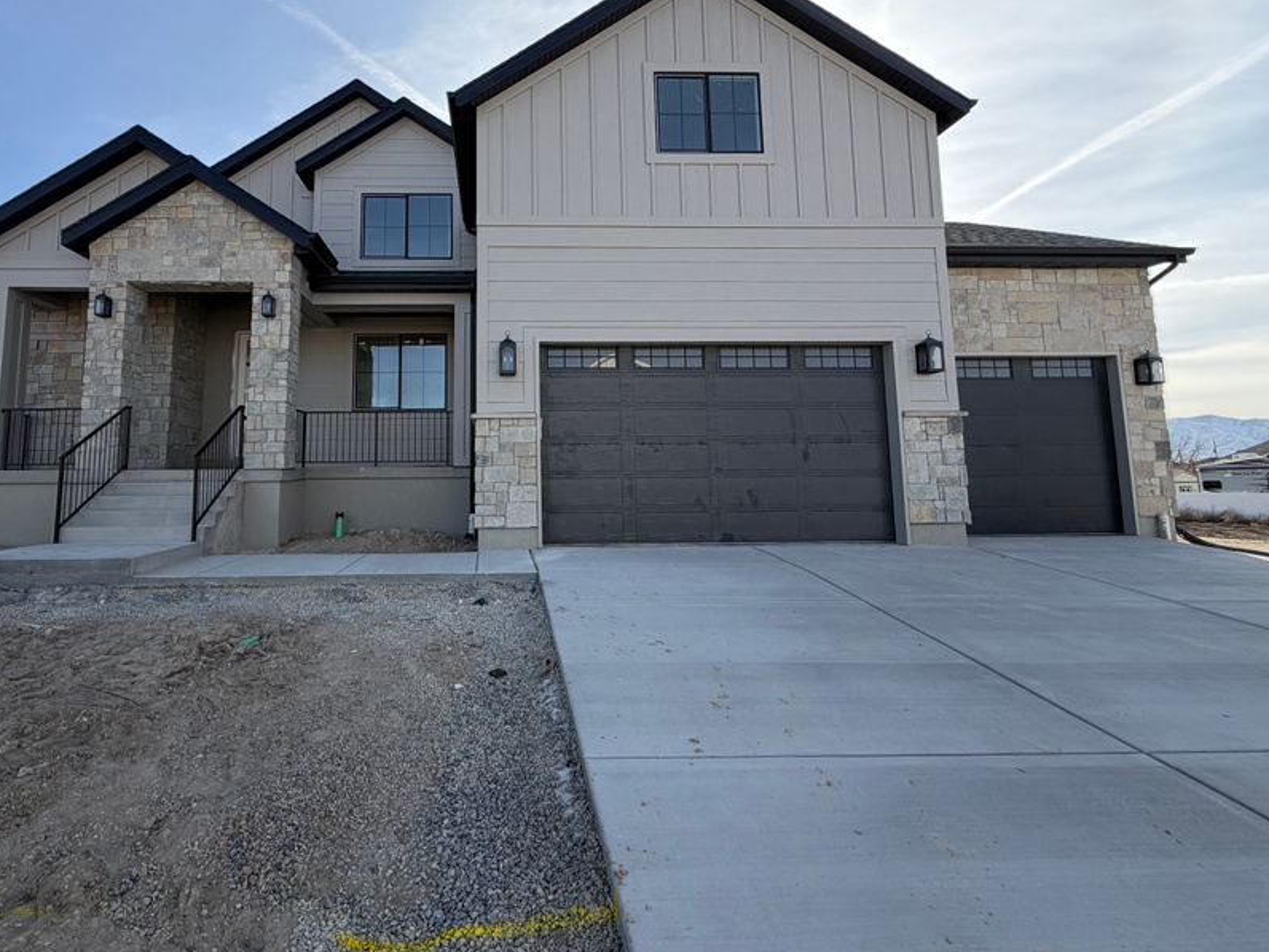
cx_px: 528
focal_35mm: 18
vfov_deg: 71.2
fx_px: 660
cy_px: 403
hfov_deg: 87.0
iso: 32
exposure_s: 1/770
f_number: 2.2
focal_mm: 2.22
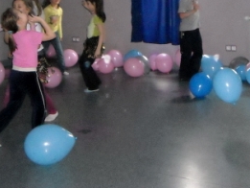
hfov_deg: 27.4
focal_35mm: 71
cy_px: 2
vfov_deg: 20.1
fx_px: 513
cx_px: 118
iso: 766
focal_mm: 5.7
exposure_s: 1/60
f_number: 2.8
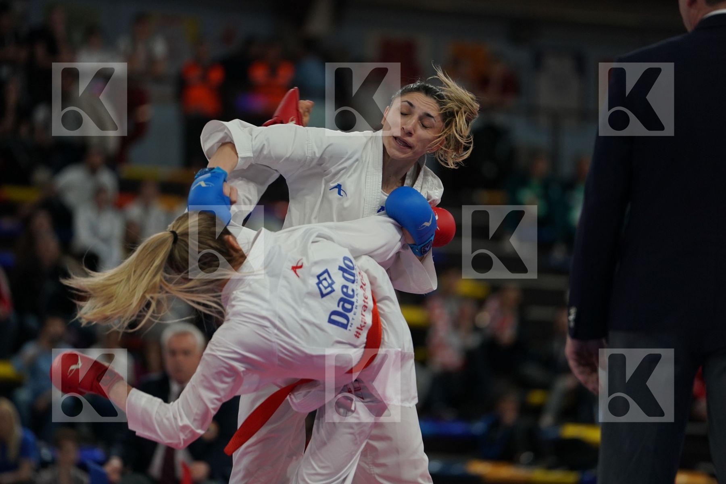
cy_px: 242
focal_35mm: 200
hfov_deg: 10.3
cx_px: 363
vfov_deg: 6.9
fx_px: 4033
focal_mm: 200
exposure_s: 1/1000
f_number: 2.8
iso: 1250
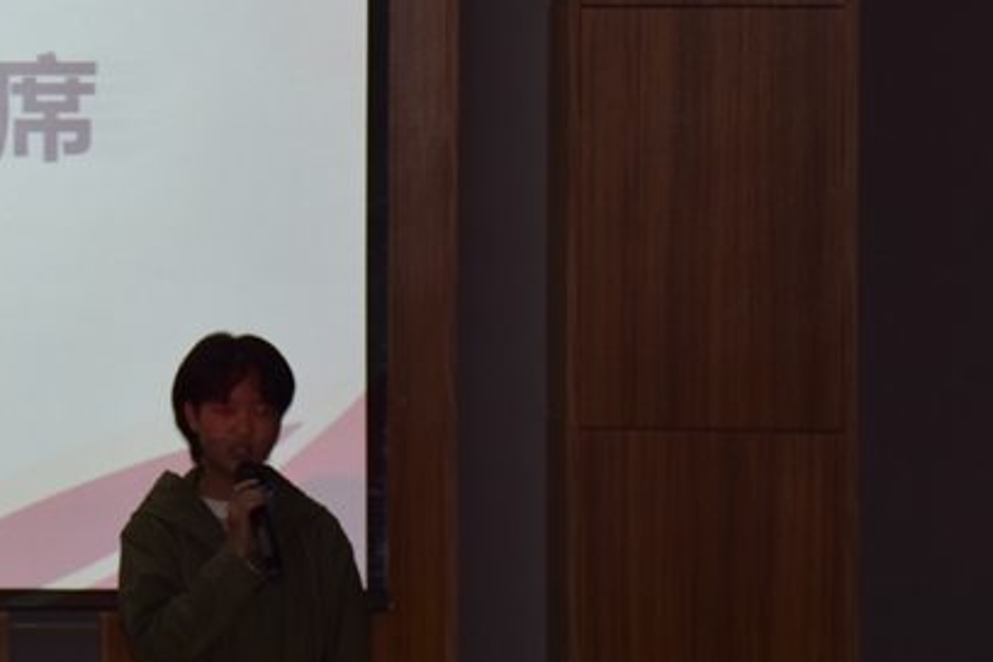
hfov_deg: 8.6
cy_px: 67
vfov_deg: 5.8
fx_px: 6564
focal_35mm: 238
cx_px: -192
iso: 250
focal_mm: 66
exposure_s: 1/60
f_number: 5
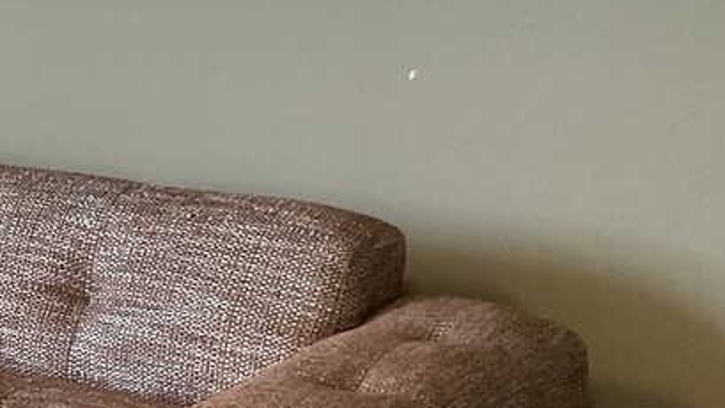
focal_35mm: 103
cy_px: 328
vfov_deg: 11.7
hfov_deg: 18.2
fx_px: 1980
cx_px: -393
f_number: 1.8
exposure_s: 1/50
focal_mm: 3
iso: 250
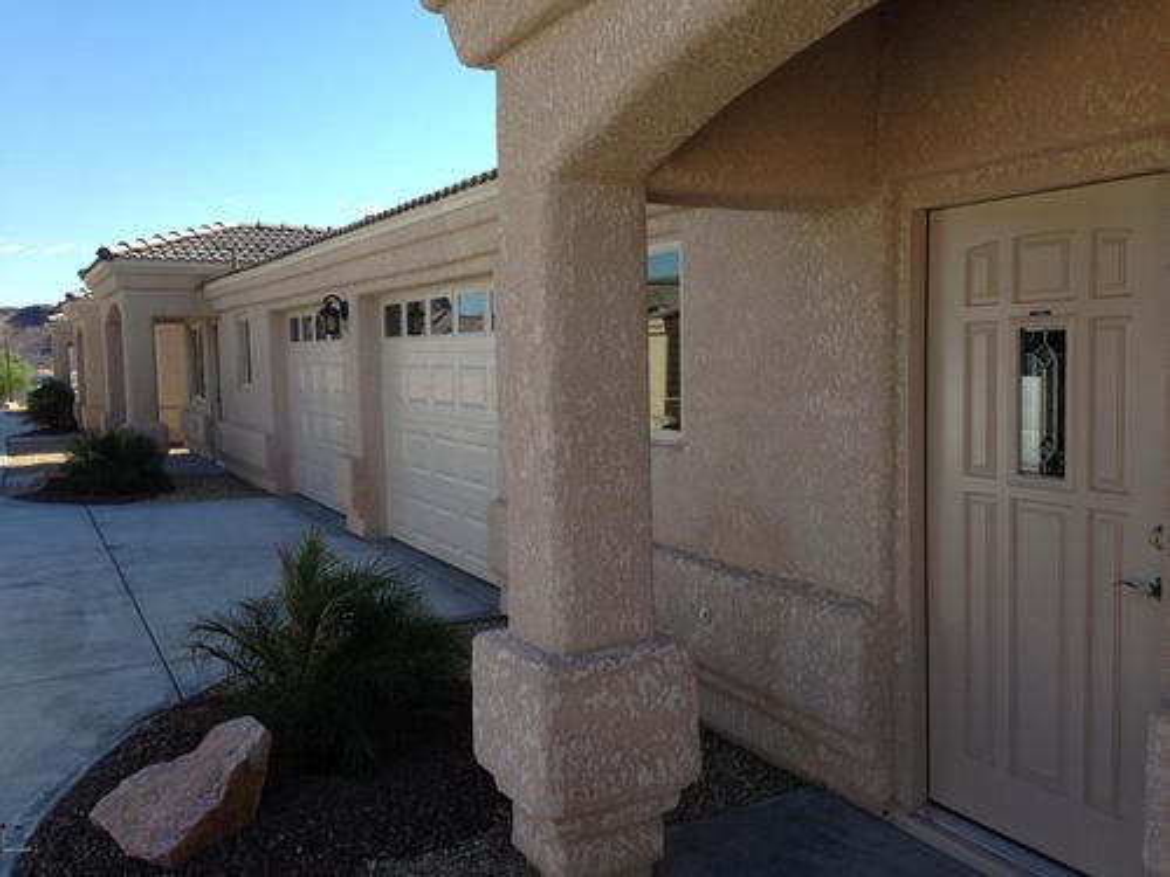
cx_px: 585
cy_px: 438
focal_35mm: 33
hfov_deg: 55.4
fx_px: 1115
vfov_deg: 42.9
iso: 50
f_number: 2.4
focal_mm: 4.12
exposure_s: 1/861
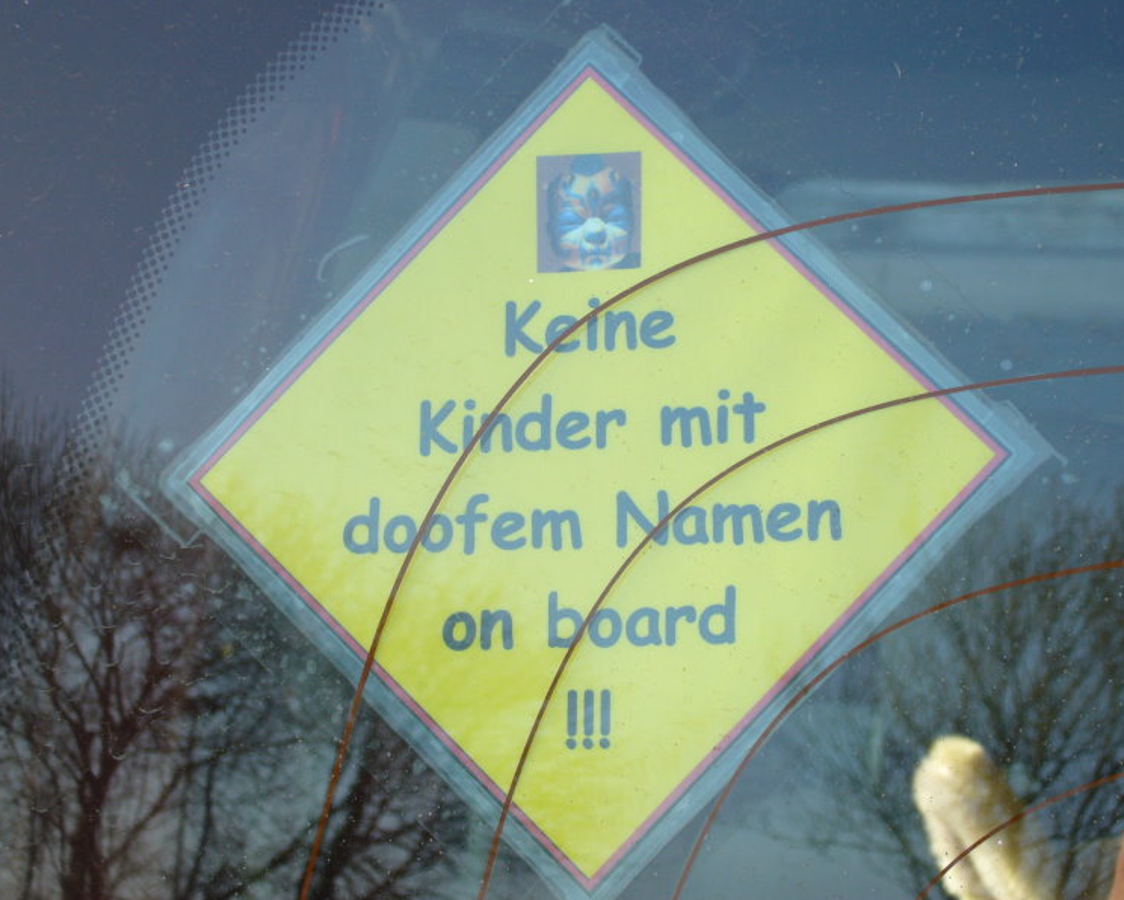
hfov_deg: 17.9
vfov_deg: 14.4
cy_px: 450
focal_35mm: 107
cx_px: 585
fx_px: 3561
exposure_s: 1/60
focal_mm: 16.8
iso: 80
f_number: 5.6
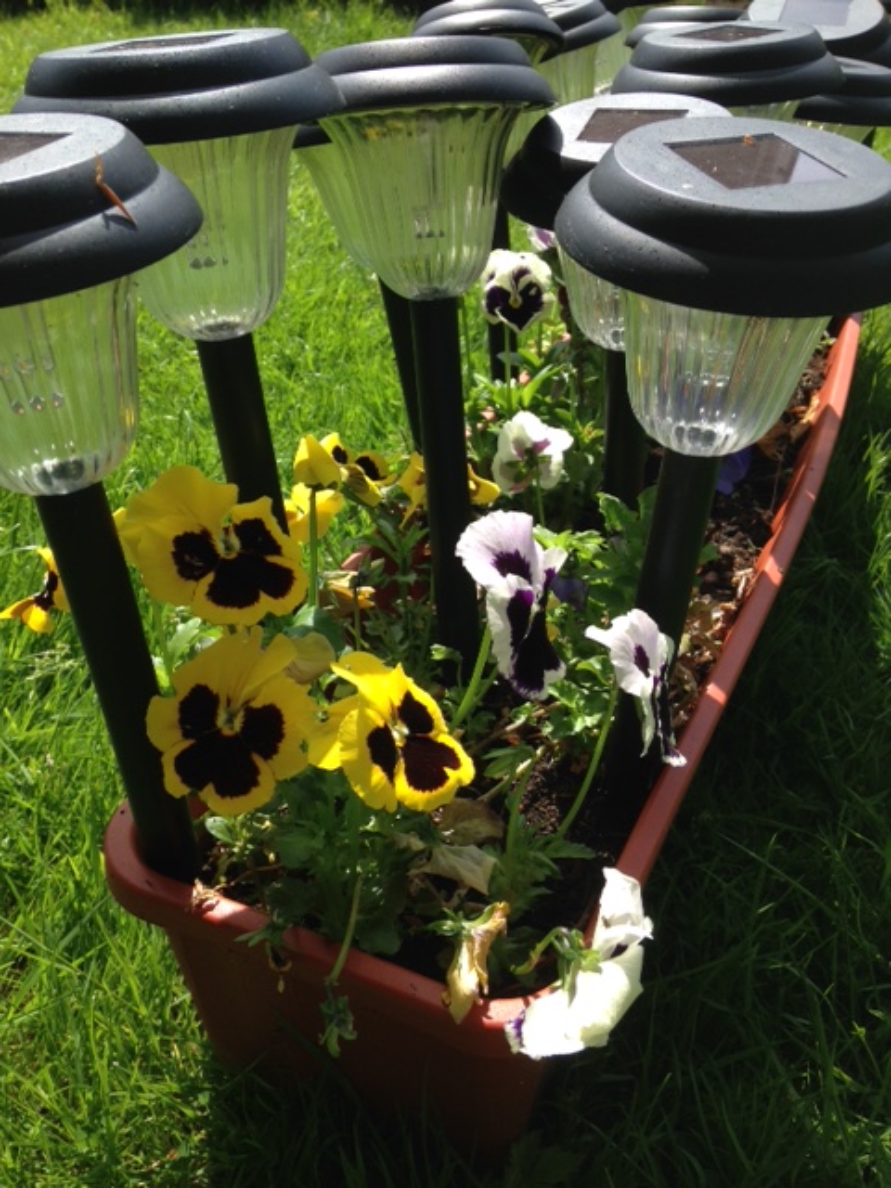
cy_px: 594
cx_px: 446
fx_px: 1133
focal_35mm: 33
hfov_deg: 42.9
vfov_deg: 55.4
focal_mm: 4.12
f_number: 2.4
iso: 50
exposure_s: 1/686
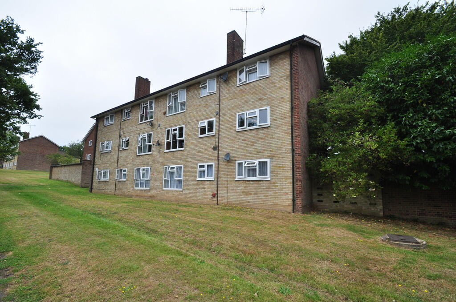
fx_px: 190
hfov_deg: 100.5
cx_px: 228
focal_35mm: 15
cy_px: 151
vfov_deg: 77.2
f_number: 10
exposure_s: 1/200
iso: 400
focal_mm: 10
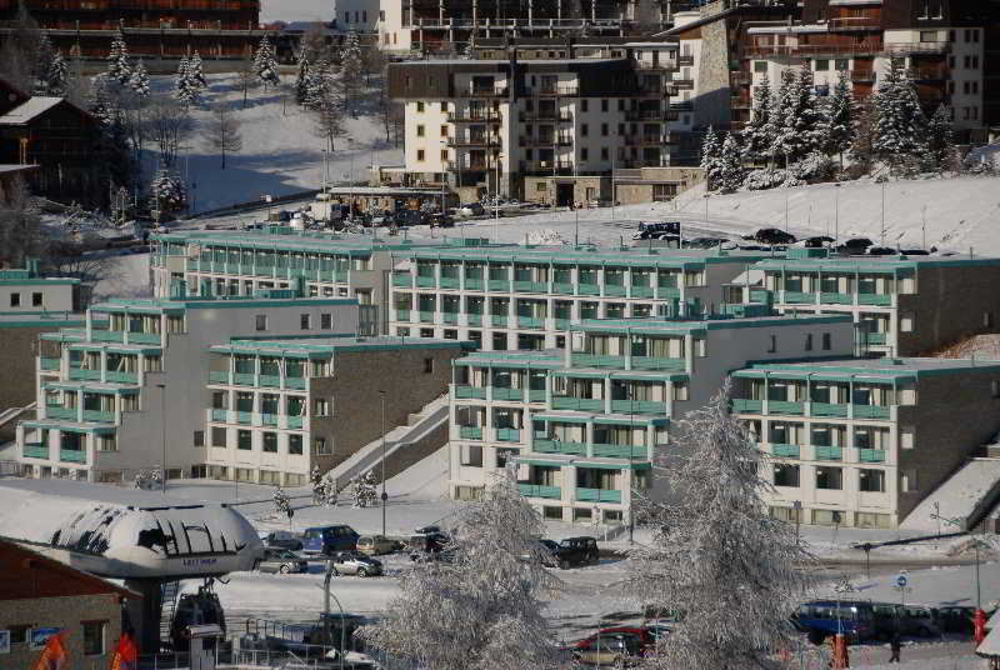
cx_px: 500
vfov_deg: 7.7
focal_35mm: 180
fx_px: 5007
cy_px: 335
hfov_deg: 11.4
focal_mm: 120
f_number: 5.3
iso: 100
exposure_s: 1/1250
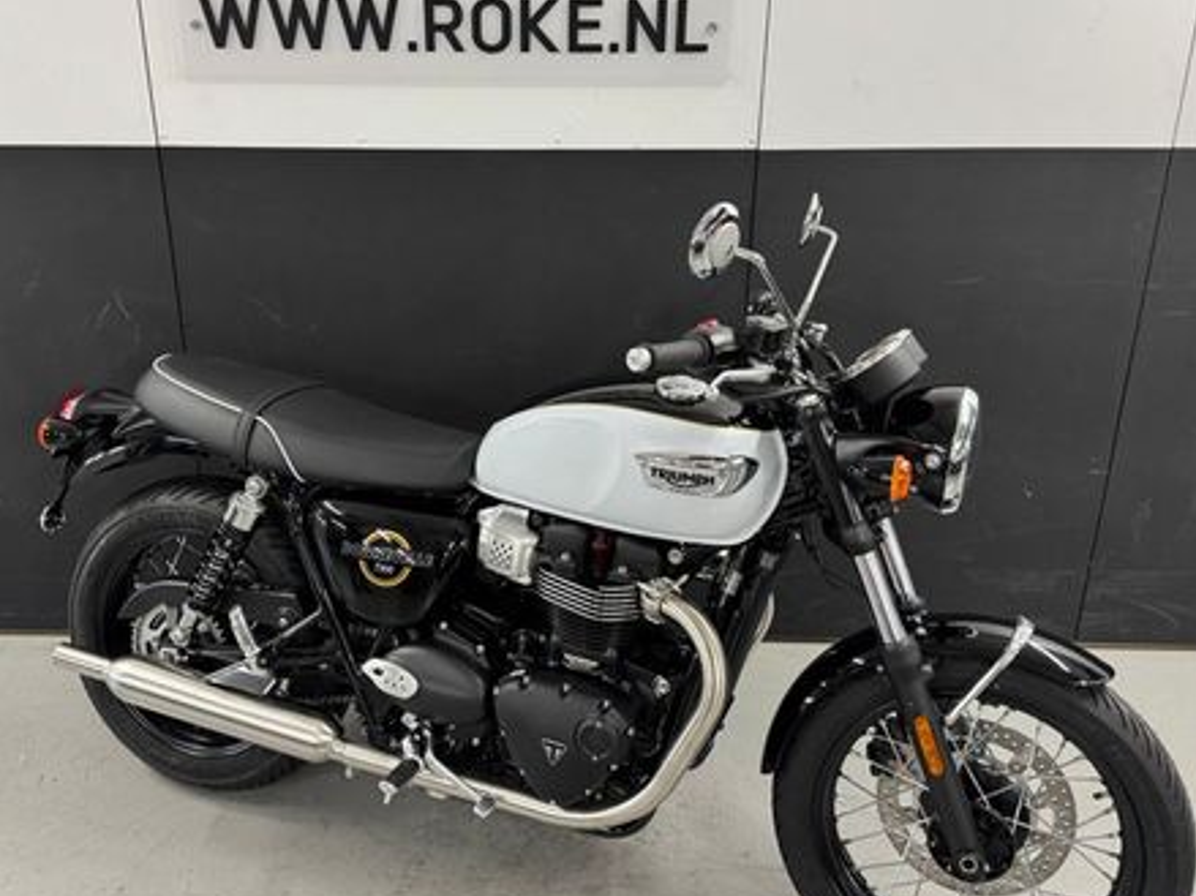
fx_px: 1209
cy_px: 368
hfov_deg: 52.6
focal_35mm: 35
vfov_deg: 40.5
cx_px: 542
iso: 200
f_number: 1.78
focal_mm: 6.76
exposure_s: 1/100
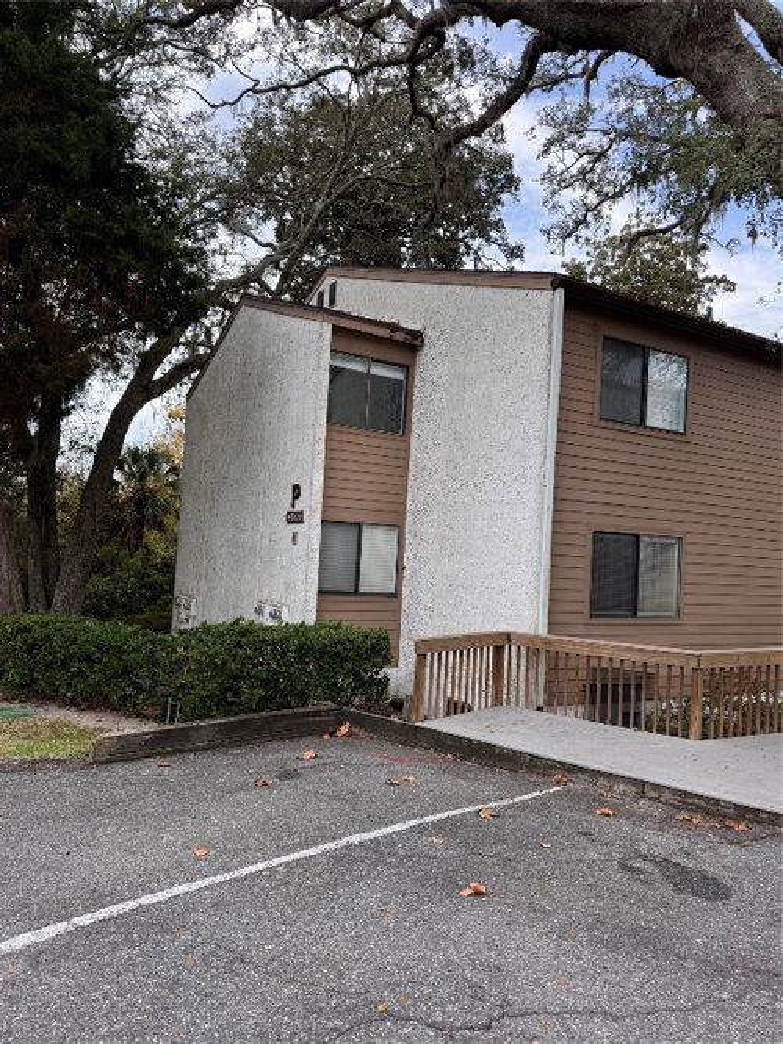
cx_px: 392
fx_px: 724
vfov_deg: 71.6
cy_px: 522
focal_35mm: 24
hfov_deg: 56.8
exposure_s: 1/693
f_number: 1.78
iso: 80
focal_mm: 6.76
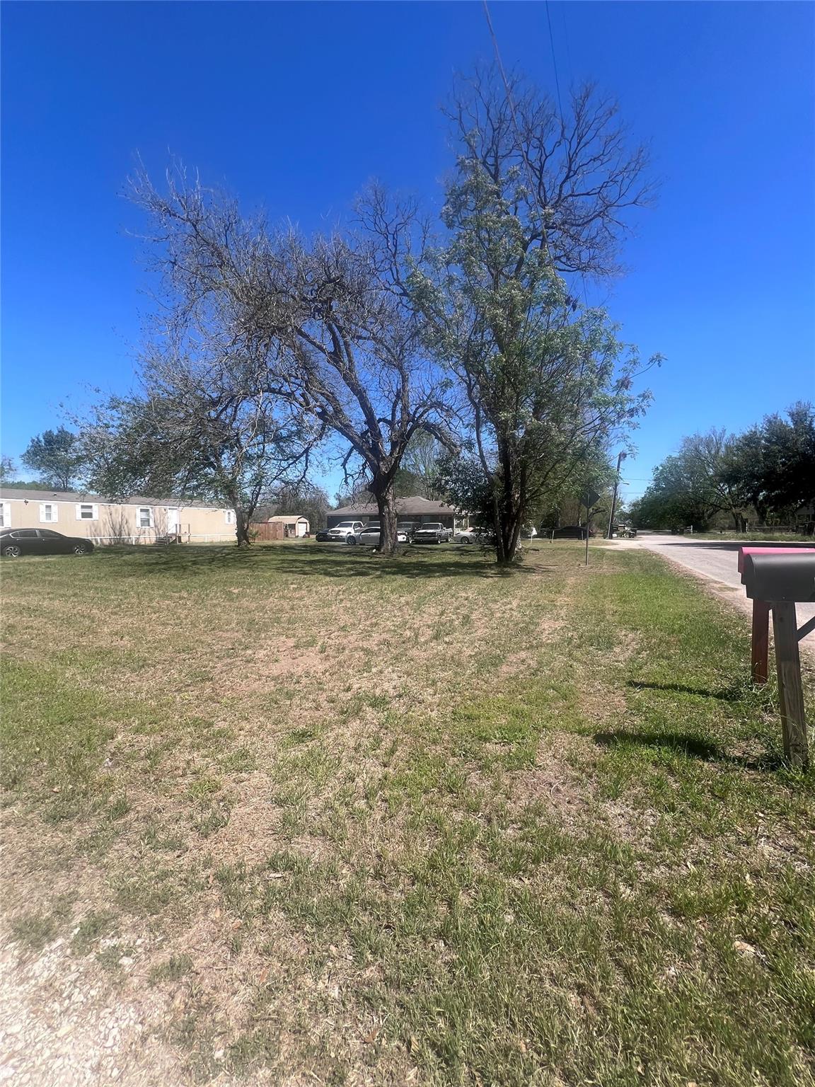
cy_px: 544
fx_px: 408
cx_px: 408
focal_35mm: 13
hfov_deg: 89.9
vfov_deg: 106.2
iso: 32
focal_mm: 1.57
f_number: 1.8
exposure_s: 1/1248
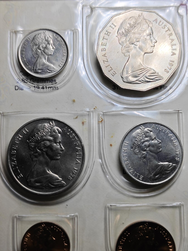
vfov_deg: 38.9
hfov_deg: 29.7
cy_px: 126
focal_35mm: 49
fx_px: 355
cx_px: 94
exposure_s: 1/264
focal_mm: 5.84
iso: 50
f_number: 1.6
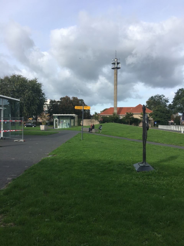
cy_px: 123
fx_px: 206
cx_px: 92
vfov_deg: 61.7
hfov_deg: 48.2
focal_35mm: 29
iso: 25
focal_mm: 4.15
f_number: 2.2
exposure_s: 1/1304
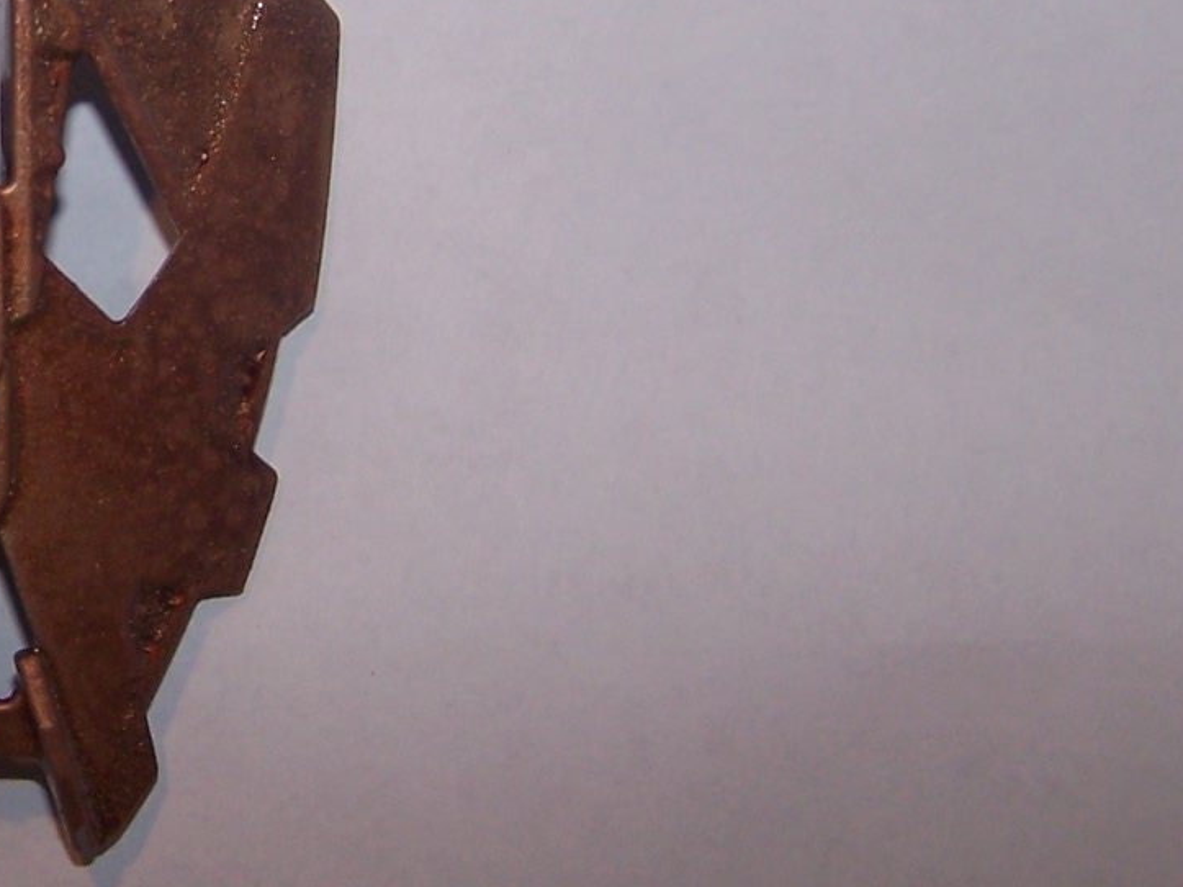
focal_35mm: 87
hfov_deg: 21.4
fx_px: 2973
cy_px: 293
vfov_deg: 16.9
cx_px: -106
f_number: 2.8
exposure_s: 1/60
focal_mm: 6.3
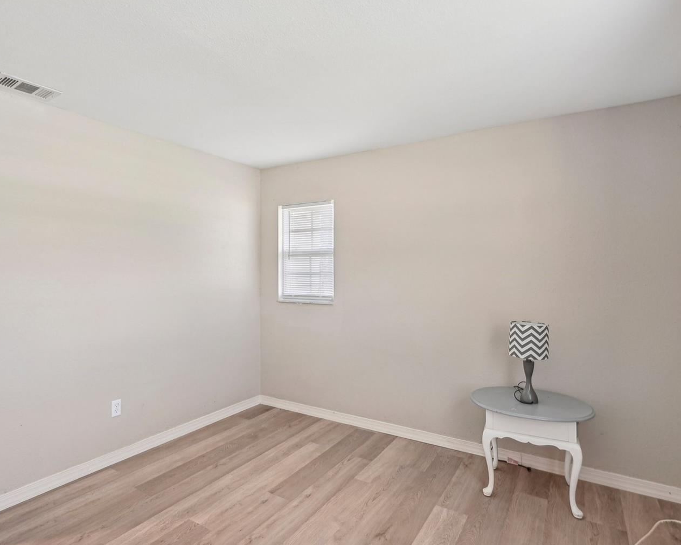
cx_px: 311
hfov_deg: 83.1
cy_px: 282
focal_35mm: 19
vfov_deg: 70.8
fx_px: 383
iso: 400
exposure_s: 1/30
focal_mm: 16
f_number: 4
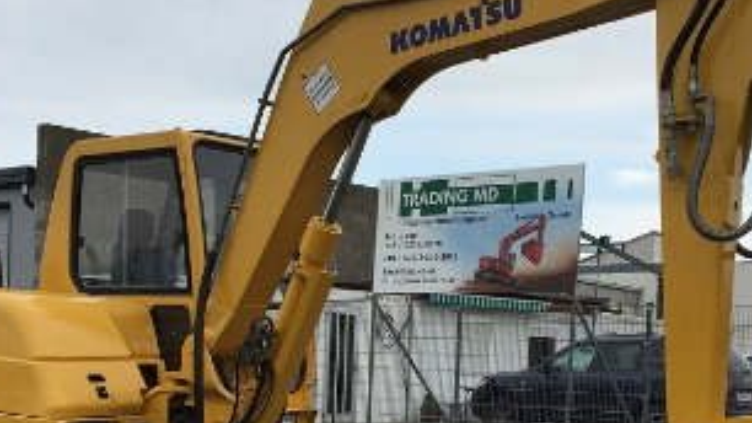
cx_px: 312
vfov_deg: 18.9
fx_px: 1236
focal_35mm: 62
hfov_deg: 33.8
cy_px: 413
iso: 32
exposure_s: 1/824
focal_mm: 4.15
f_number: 2.2
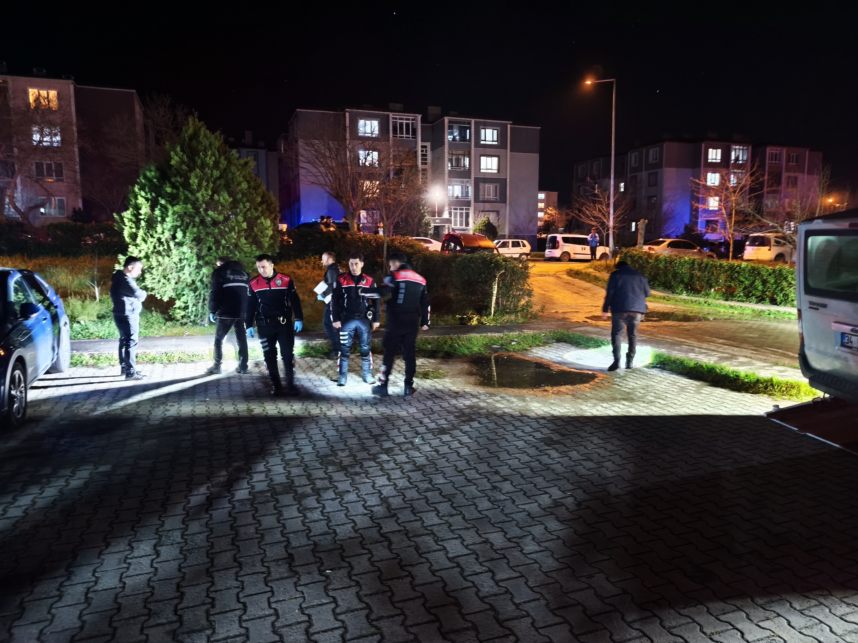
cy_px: 322
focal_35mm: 23
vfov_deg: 58.9
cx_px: 429
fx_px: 570
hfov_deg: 73.9
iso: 5000
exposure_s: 1/10
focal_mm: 6.57
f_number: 1.6
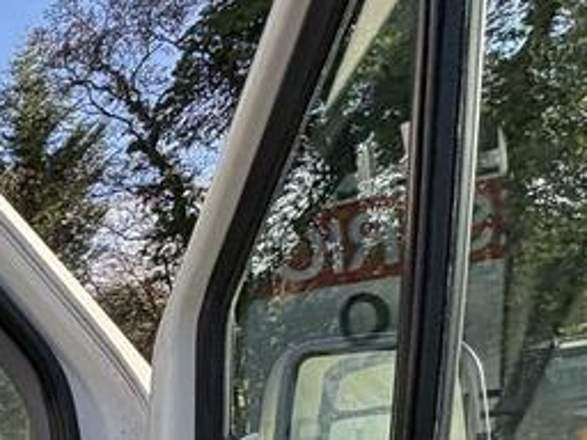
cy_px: 653
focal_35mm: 49
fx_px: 831
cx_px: -339
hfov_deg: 25.9
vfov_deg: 23.8
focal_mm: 2.22
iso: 64
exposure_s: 1/321
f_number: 2.2
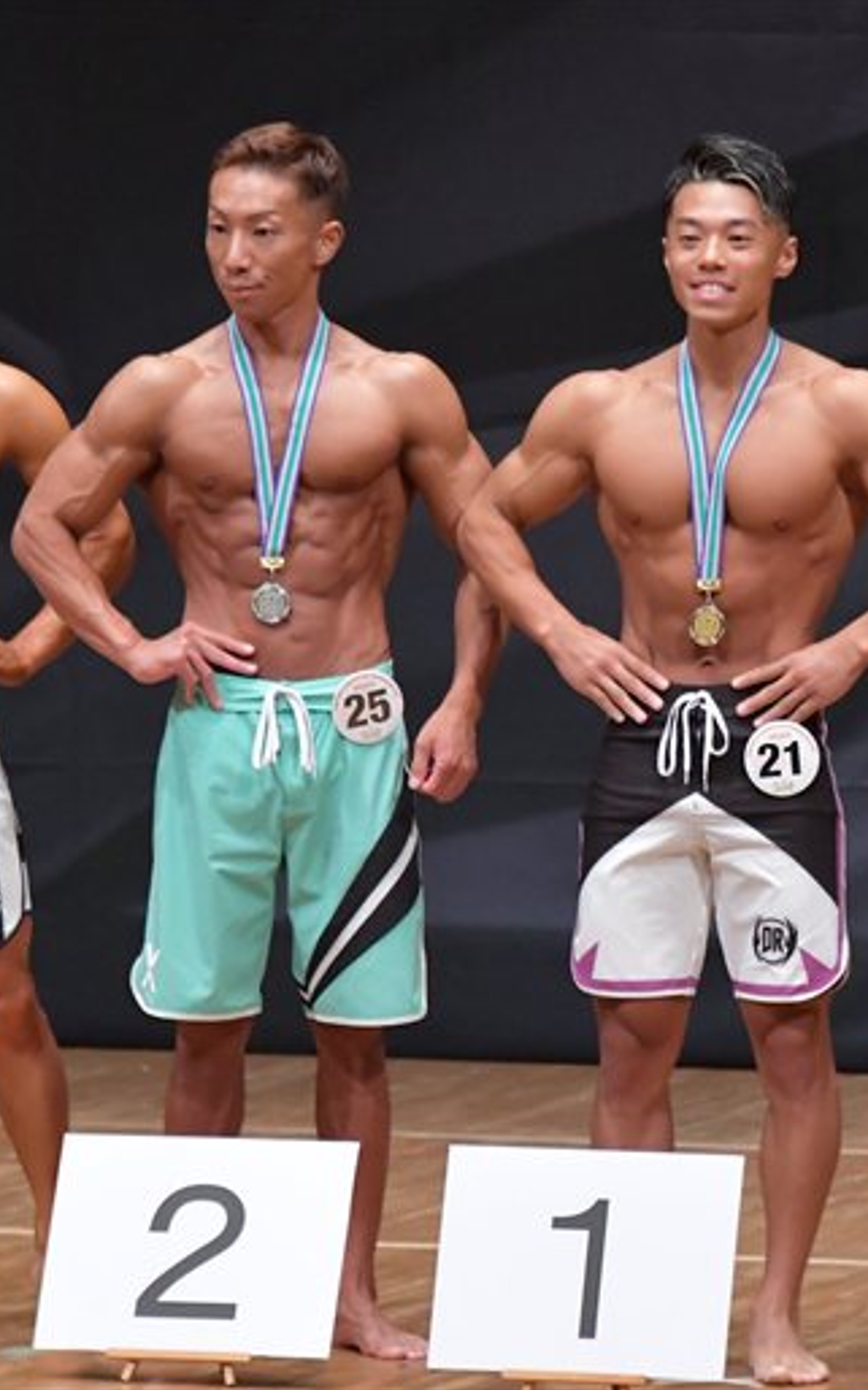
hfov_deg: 2.8
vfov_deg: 4.6
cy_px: 695
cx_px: 585
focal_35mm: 461
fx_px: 17458
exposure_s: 1/400
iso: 6400
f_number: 5.6
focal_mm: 200
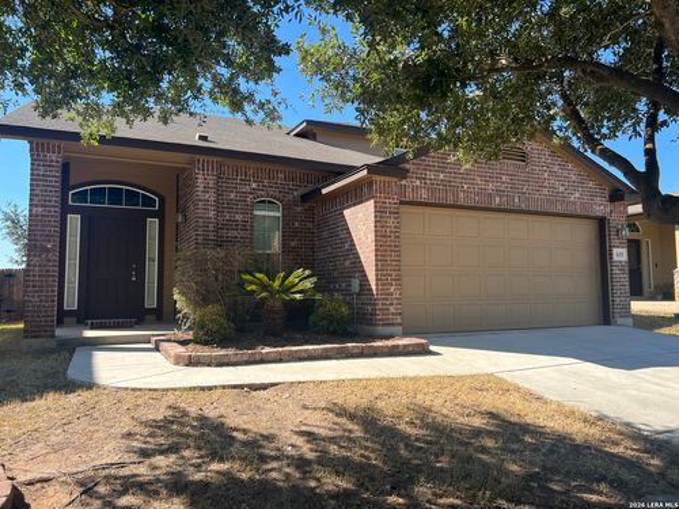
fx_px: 510
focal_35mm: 26
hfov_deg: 67.3
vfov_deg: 53.1
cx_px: 340
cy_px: 254
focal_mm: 5.7
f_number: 1.5
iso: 50
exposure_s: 1/1531
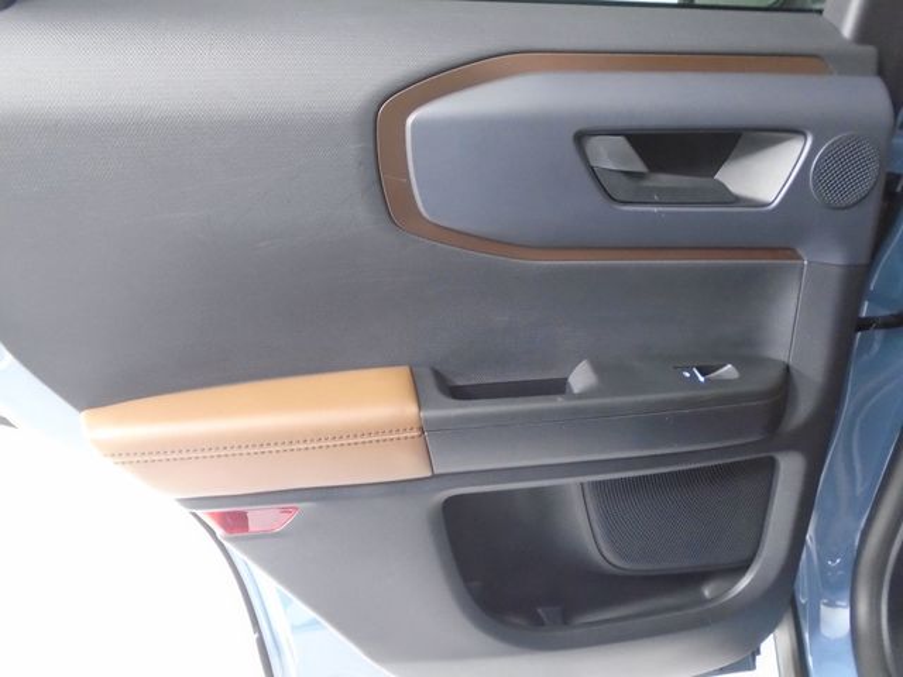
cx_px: 452
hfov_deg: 67.3
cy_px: 338
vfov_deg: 53.1
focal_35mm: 26
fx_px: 678
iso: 320
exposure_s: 1/30
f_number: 3.2
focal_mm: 4.6
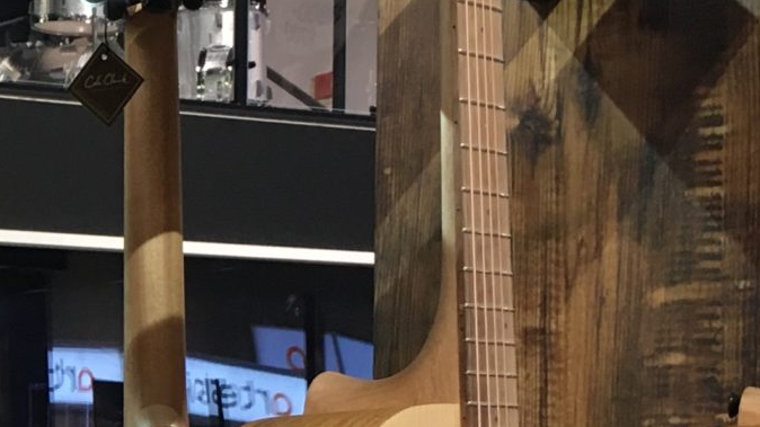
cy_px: 495
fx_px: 2418
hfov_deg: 16.3
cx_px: -390
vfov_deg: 10.0
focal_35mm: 120
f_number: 2.2
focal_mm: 4.15
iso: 80
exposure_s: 1/30
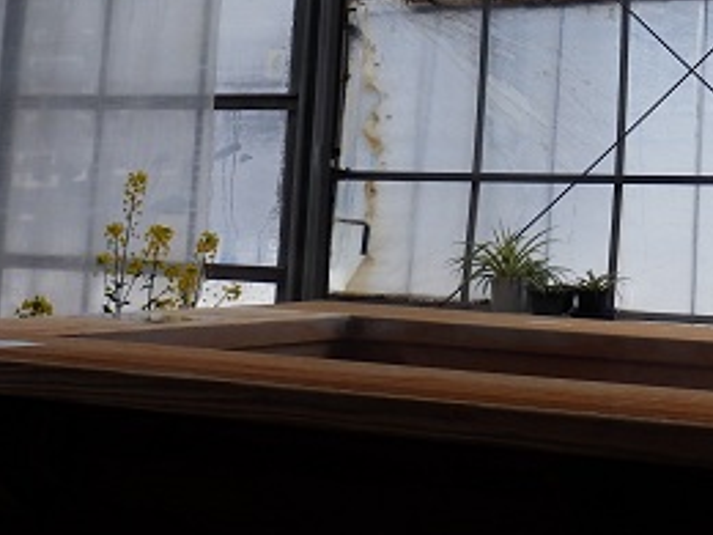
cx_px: 710
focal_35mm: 72
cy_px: 30
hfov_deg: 25.7
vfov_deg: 20.0
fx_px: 1483
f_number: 3
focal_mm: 4.5
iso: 80
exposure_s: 1/640
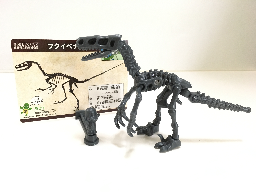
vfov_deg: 48.2
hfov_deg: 61.7
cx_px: 128
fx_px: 214
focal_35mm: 29
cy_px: 96
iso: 200
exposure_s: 1/30
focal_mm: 4.15
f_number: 2.2
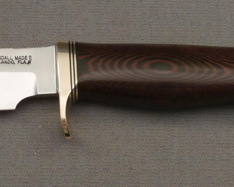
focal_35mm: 98
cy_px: 79
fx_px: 679
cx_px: 63
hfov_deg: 19.4
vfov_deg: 15.7
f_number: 3.8
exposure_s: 1/20
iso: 400
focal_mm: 8.02
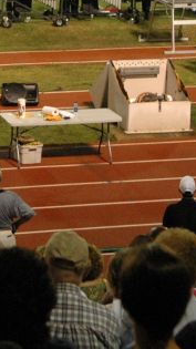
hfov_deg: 7.4
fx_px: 1507
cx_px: -1
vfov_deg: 13.0
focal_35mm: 163
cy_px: 8
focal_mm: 32
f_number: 2.8
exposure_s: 1/60
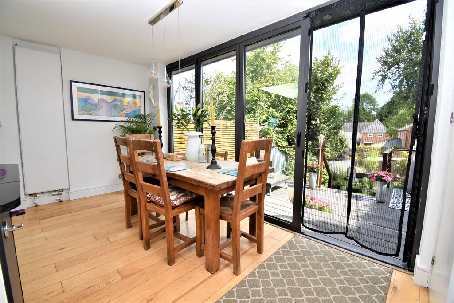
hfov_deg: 100.4
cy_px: 152
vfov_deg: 77.3
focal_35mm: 15
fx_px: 189
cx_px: 227
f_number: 5.6
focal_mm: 10
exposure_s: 1/125
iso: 100
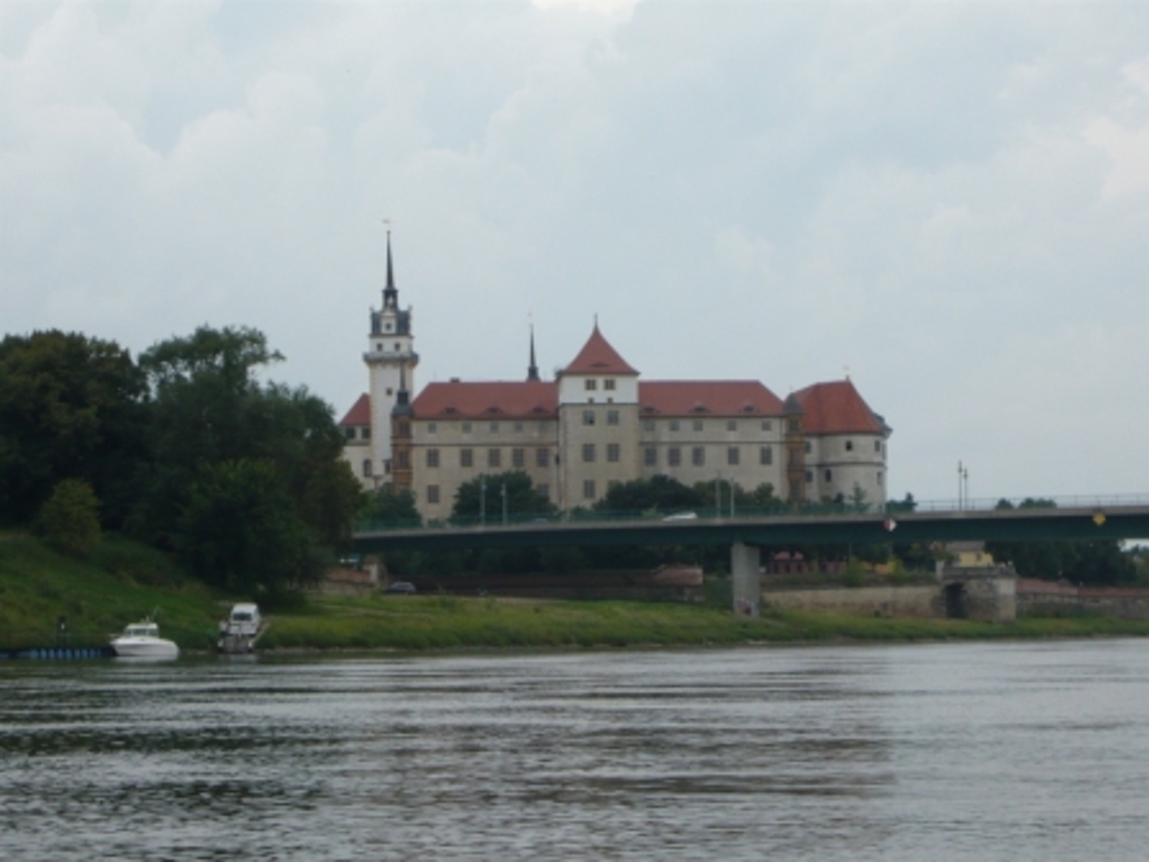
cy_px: 431
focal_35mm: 100
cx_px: 574
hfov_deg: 19.6
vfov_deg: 14.8
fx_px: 3319
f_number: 5.6
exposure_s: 1/320
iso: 100
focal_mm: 16.4
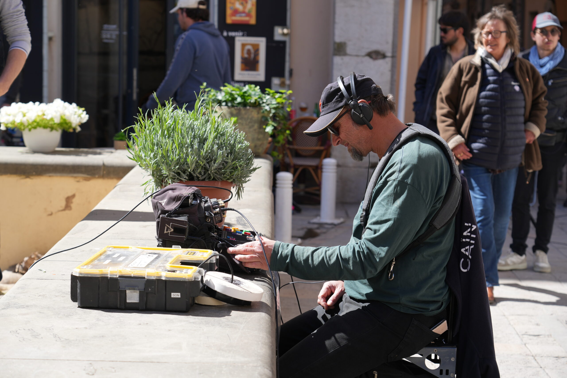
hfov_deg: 24.5
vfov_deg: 16.5
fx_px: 1307
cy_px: 189
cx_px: 284
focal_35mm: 83
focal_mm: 83
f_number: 5.6
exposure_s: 1/200
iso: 100
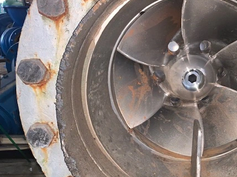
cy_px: 101
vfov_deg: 36.7
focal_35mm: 39
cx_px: 173
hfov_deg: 46.4
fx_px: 267
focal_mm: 4.25
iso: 50
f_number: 1.8
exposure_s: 1/15
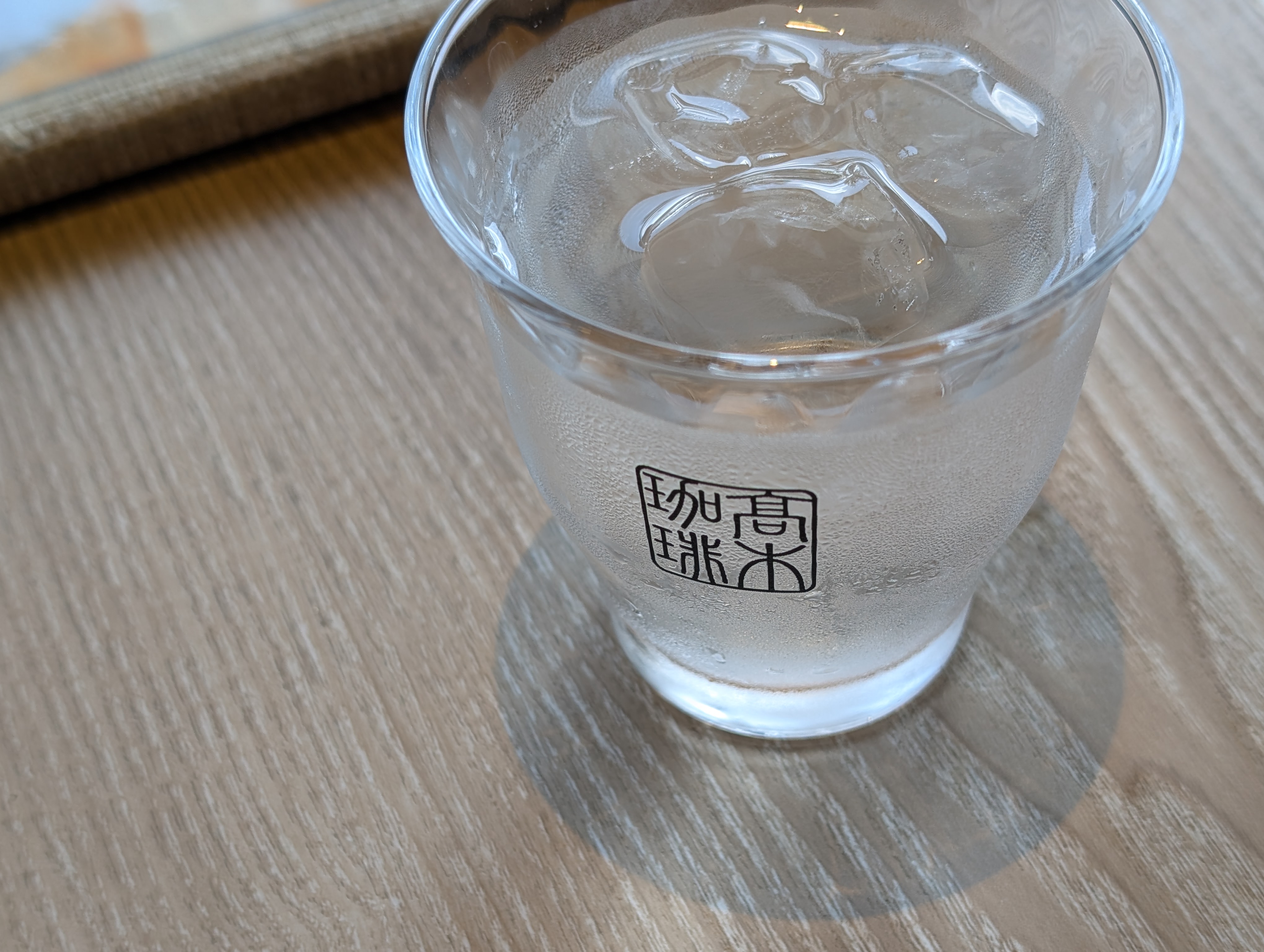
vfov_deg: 29.7
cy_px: 476
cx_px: 632
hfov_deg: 38.9
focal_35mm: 49
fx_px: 1792
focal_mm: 6.9
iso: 26
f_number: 1.68
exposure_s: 1/120
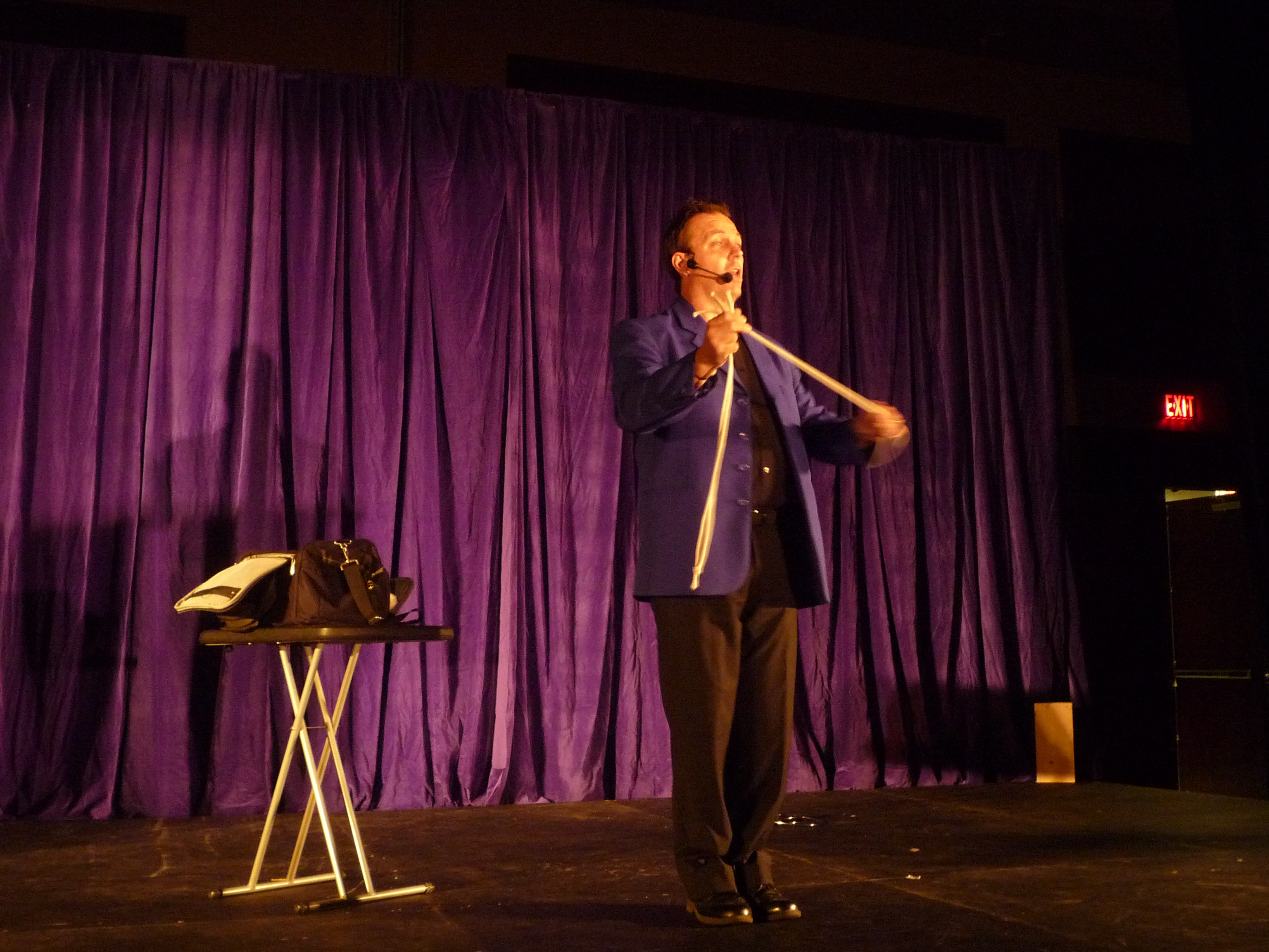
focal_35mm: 43
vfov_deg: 33.6
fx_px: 1576
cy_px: 476
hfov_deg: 43.9
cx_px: 634
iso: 400
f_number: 3.8
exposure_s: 1/8
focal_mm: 6.3
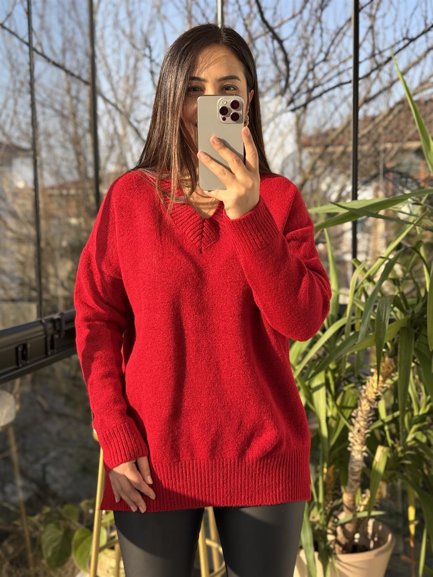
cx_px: 216
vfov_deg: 39.7
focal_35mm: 48
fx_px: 800
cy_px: 288
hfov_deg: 30.3
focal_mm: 6.76
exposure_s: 1/383
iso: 64
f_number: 1.78
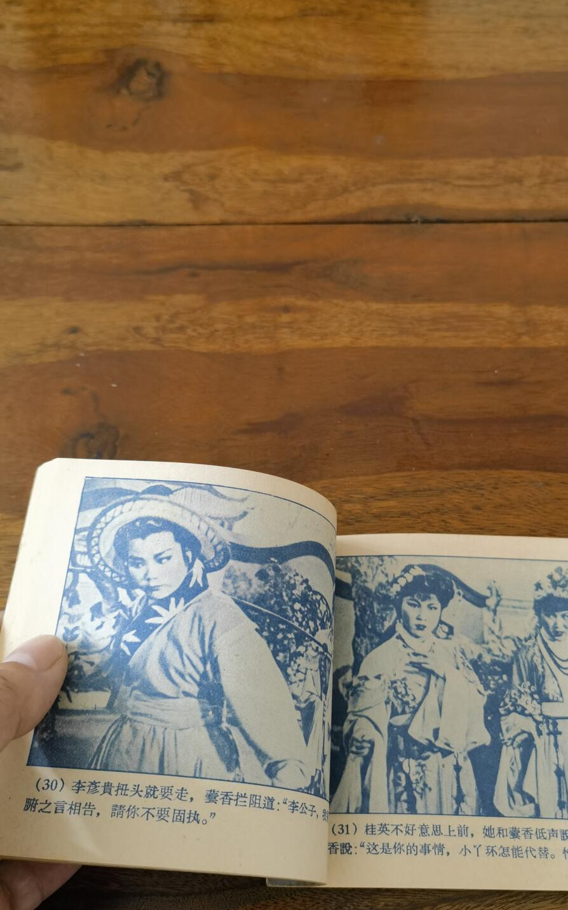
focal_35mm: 36
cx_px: 327
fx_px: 892
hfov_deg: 35.3
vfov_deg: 54.0
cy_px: 460
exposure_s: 1/120
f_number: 1.9
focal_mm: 6.67
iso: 125
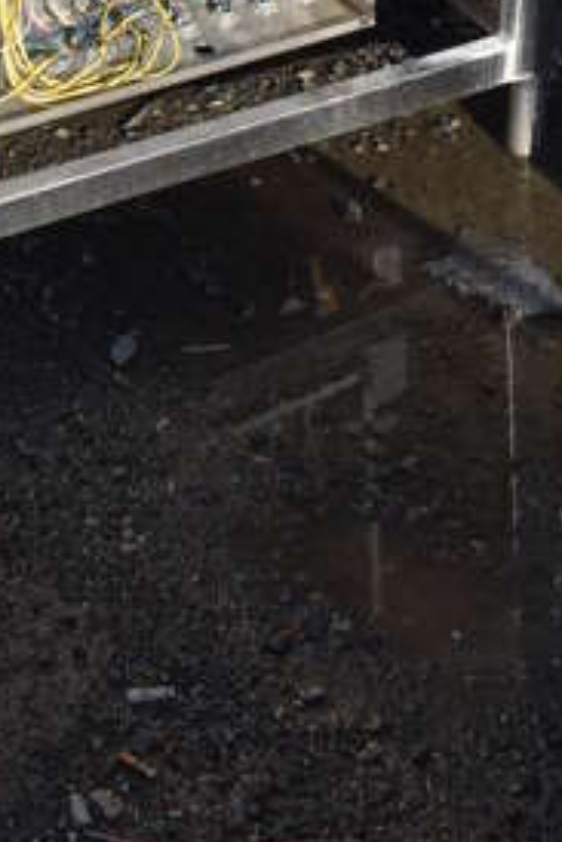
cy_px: -450
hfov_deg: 14.8
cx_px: -61
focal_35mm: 90
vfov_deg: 19.5
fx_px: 2105
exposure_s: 1/250
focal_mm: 18
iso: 100
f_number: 8
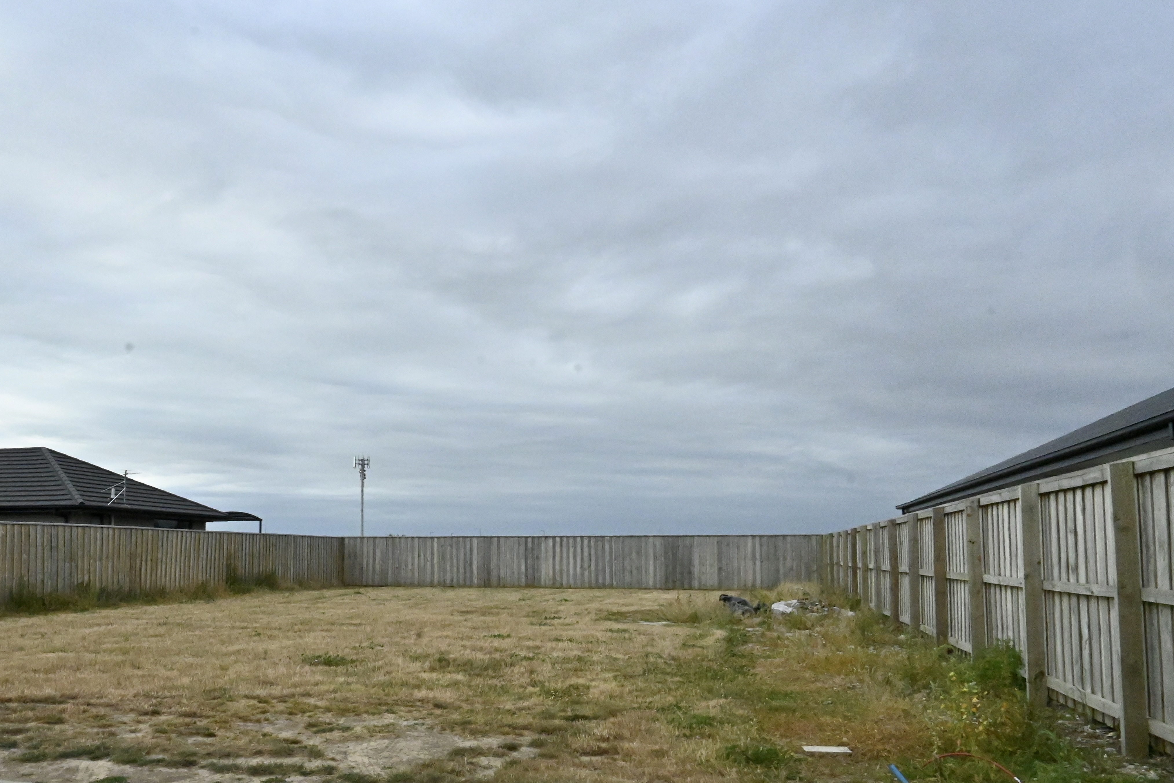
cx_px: 385
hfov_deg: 55.9
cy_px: 473
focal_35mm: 33
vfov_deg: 39.8
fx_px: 1076
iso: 5000
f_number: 22
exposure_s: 1/640
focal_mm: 16
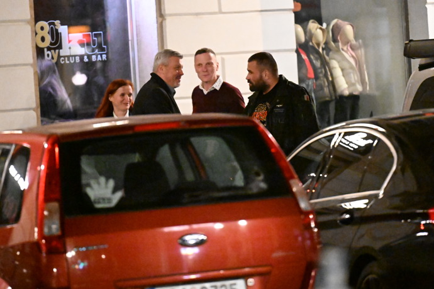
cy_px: 144
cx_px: 217
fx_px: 3616
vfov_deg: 4.6
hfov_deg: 6.9
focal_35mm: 300
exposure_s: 1/125
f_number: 2.8
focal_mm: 200
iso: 32000
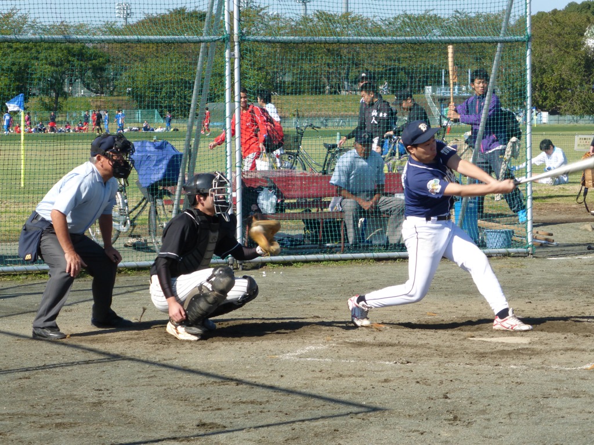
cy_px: 222
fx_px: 2591
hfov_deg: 13.1
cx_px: 297
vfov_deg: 9.8
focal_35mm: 151
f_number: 5.4
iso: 100
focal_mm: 24.4
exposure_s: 1/400
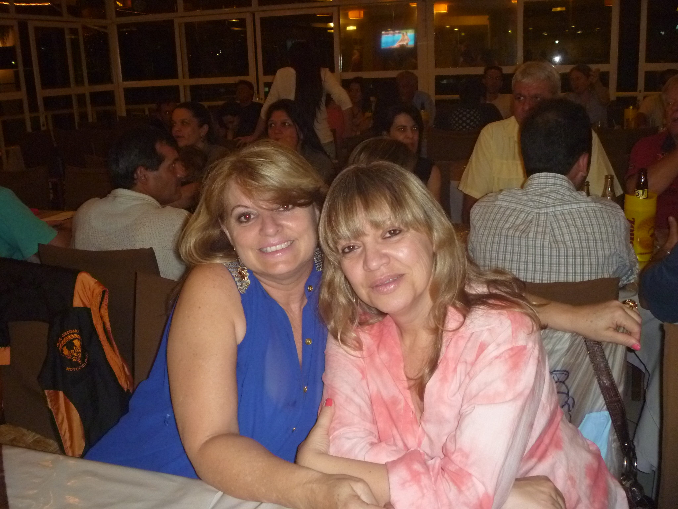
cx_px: 339
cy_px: 254
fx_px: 686
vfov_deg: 40.7
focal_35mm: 35
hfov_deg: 52.6
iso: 400
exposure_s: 1/30
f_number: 3.5
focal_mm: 6.3
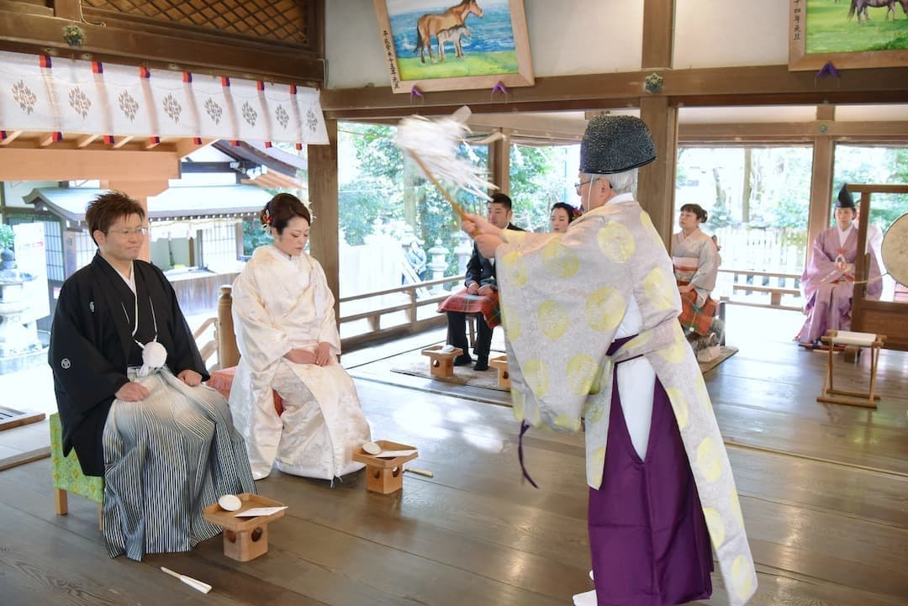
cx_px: 454
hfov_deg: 55.8
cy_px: 303
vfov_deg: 38.9
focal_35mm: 34
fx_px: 858
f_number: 5.6
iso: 4000
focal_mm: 34
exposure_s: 1/60
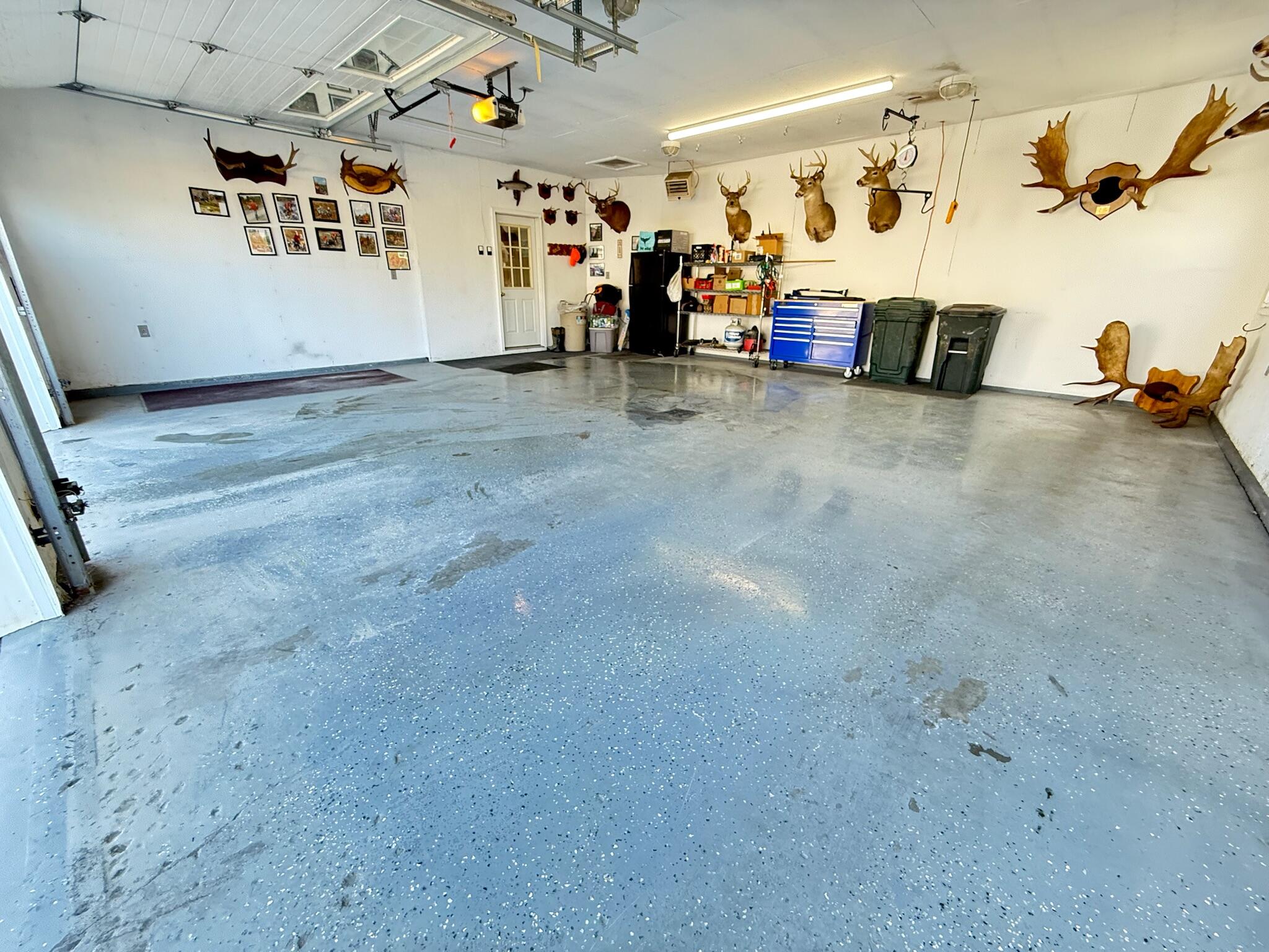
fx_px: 513
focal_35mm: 14
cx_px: 634
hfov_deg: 102.1
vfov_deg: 85.7
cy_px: 476
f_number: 2.2
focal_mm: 2.22
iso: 200
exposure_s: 1/60
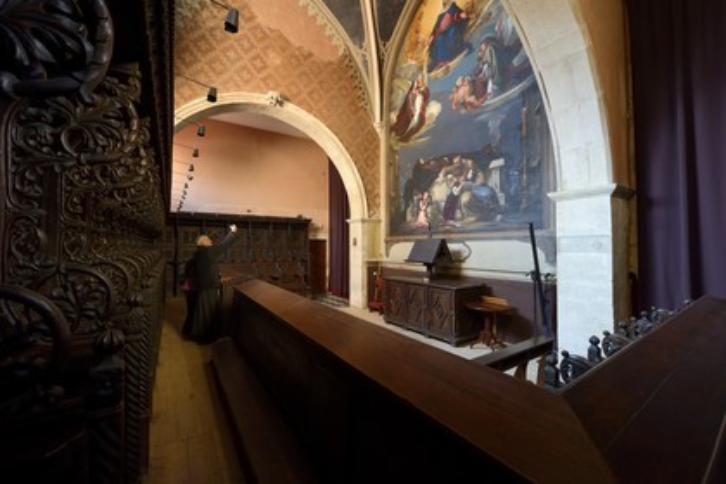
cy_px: 242
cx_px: 363
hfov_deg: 104.3
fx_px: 282
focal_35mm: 14
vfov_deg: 81.2
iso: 1600
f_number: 8
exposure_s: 1/20
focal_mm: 14
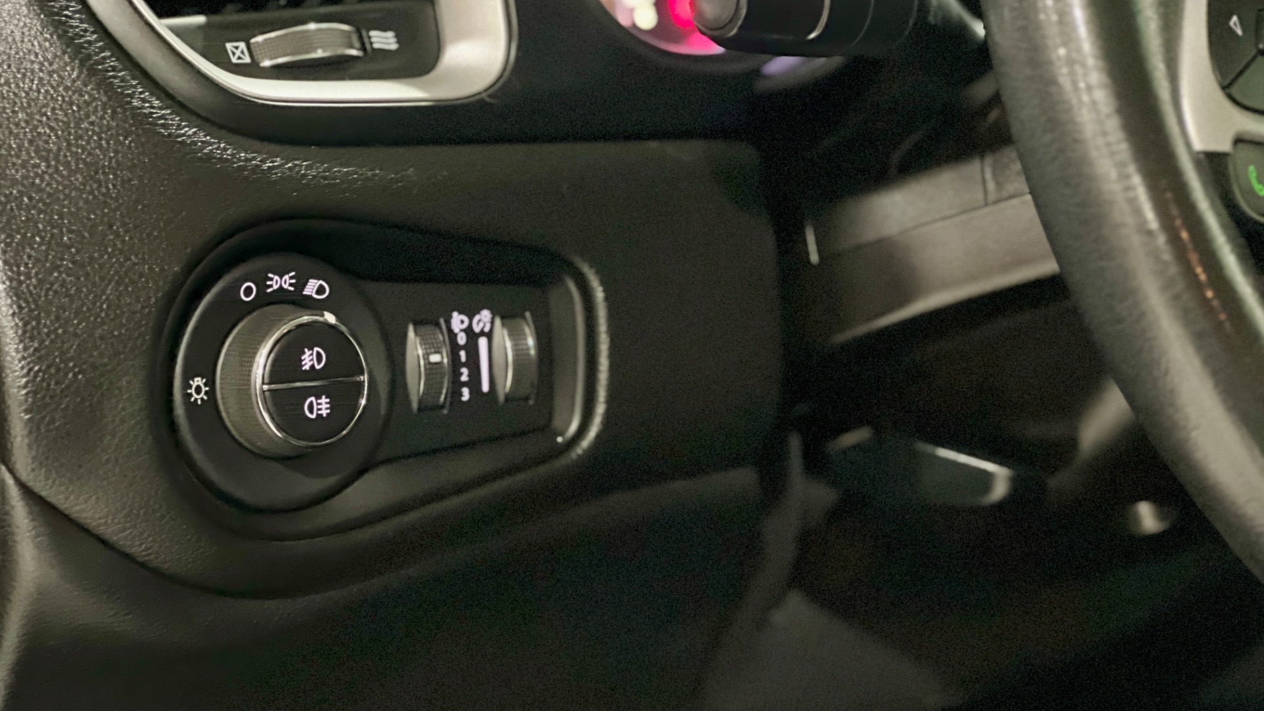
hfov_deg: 25.3
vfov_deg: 14.4
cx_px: 632
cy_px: 296
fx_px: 2816
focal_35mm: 84
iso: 2000
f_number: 2.8
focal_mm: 9
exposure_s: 1/15
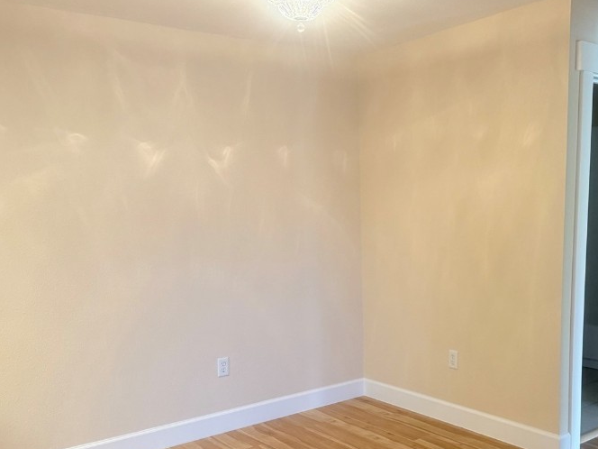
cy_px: 313
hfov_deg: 49.8
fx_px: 639
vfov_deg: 38.1
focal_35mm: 37
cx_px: 359
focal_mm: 6.76
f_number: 1.78
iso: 320
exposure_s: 1/60
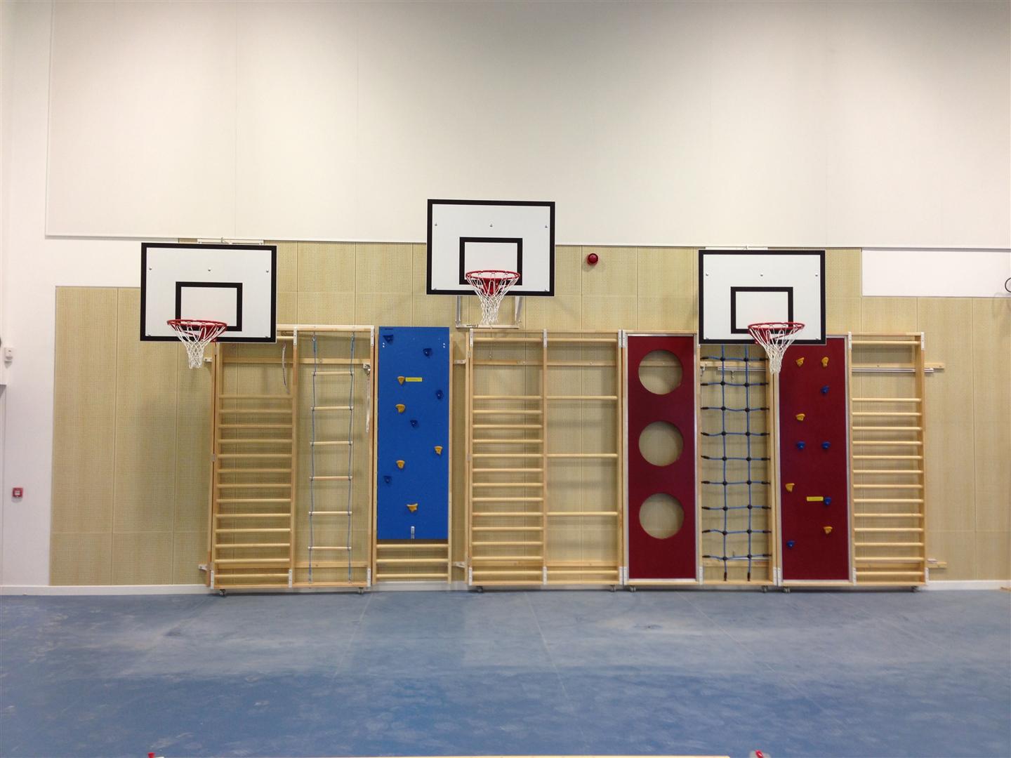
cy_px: 379
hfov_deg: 55.4
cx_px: 506
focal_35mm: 33
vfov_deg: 42.9
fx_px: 964
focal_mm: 4.13
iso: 50
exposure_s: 1/20
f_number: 2.4
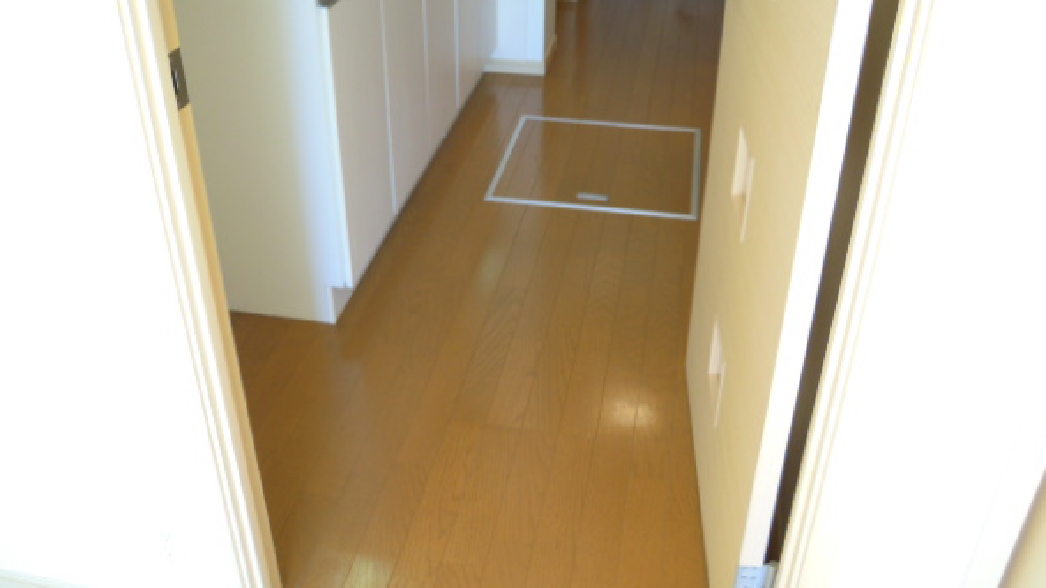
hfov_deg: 59.5
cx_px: 498
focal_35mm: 33
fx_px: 915
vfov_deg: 35.4
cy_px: 207
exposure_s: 1/30
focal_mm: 5
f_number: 2.7
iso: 100
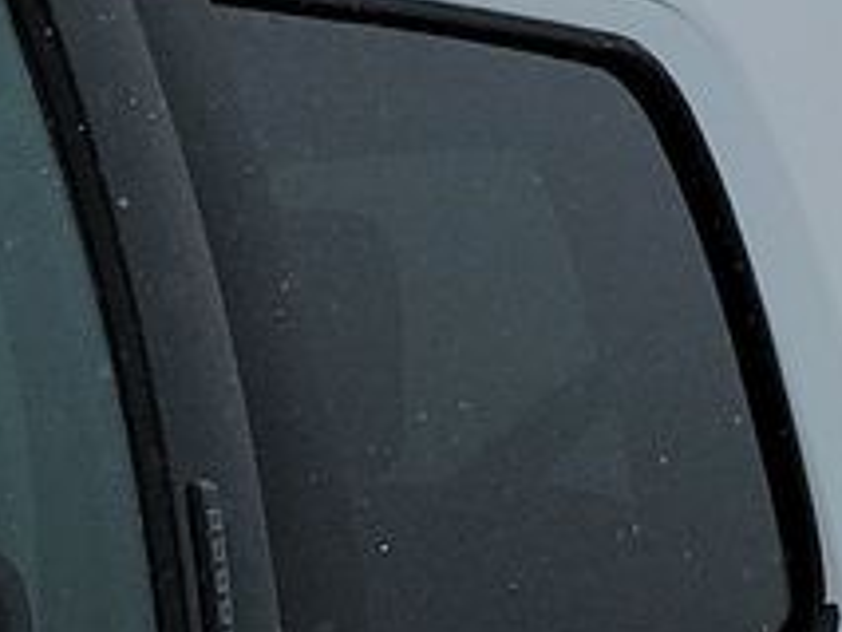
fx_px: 4381
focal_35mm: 180
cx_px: -1977
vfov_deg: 7.6
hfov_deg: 8.5
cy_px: 1631
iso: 50
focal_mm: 6.7
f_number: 1.8
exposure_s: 1/563
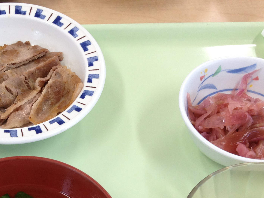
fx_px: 618
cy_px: 206
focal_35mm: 81
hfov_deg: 23.5
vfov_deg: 17.7
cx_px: 27
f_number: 2.4
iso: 80
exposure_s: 1/40
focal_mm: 4.28
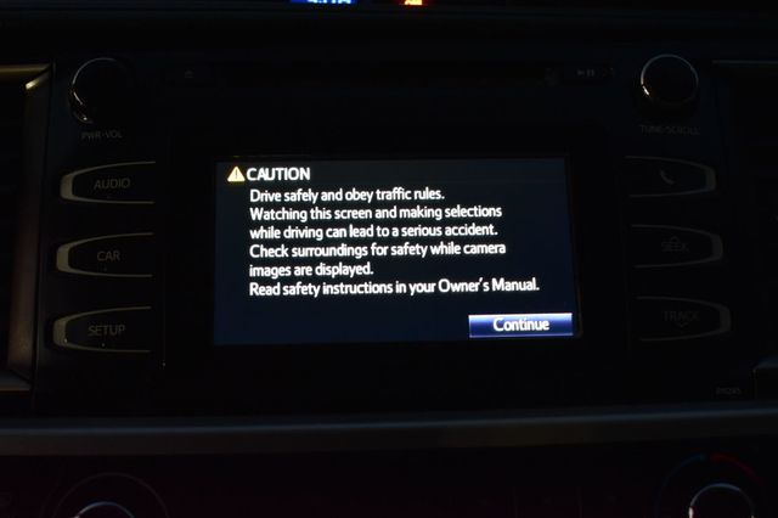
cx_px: 389
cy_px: 259
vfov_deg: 28.9
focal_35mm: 46
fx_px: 1004
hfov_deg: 42.3
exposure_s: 1/15
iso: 1400
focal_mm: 31
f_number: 6.3
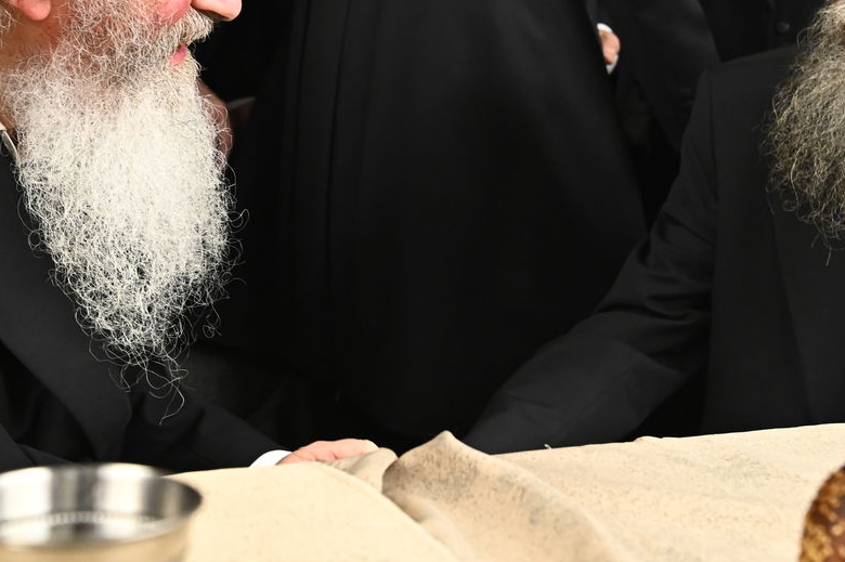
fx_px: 1431
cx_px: 452
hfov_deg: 32.9
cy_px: 71
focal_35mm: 61
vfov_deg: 21.8
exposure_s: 1/200
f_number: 5
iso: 3200
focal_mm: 34
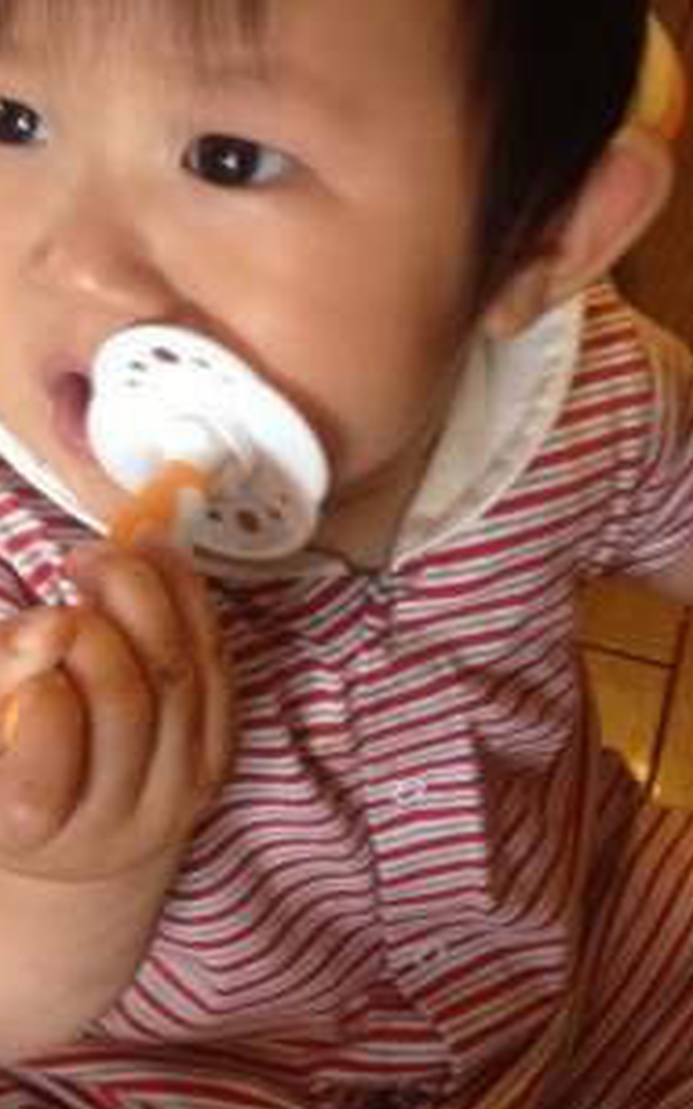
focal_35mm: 61
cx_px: 177
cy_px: 409
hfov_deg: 21.1
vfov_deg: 33.3
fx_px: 1843
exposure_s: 1/20
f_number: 2.4
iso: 250
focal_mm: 4.28
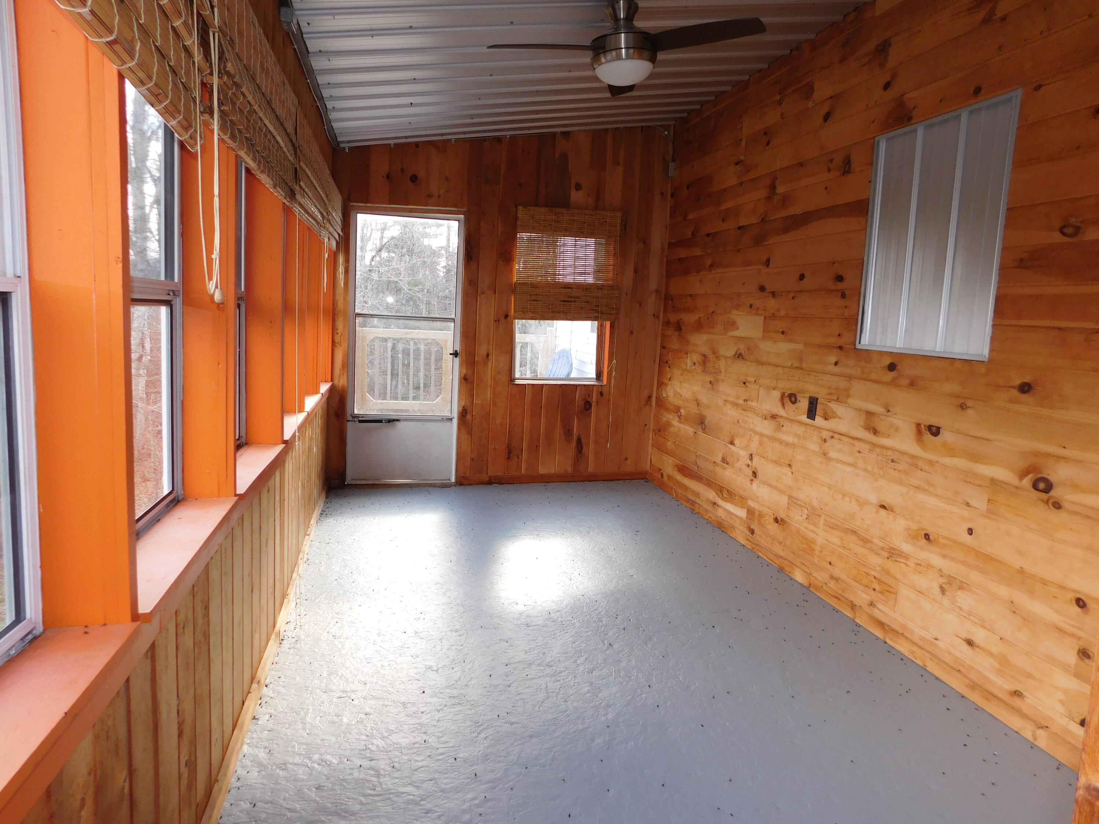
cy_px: 412
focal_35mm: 23
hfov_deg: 73.9
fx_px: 730
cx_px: 550
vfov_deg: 58.9
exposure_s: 1/100
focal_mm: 4
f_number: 3
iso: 125
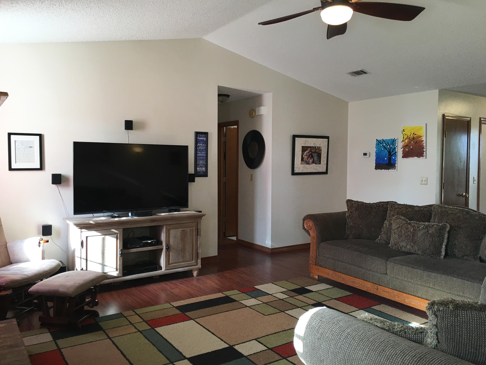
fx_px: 407
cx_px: 243
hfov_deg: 61.7
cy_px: 182
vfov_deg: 48.2
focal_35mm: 29
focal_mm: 4.15
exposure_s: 1/30
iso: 32
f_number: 2.2
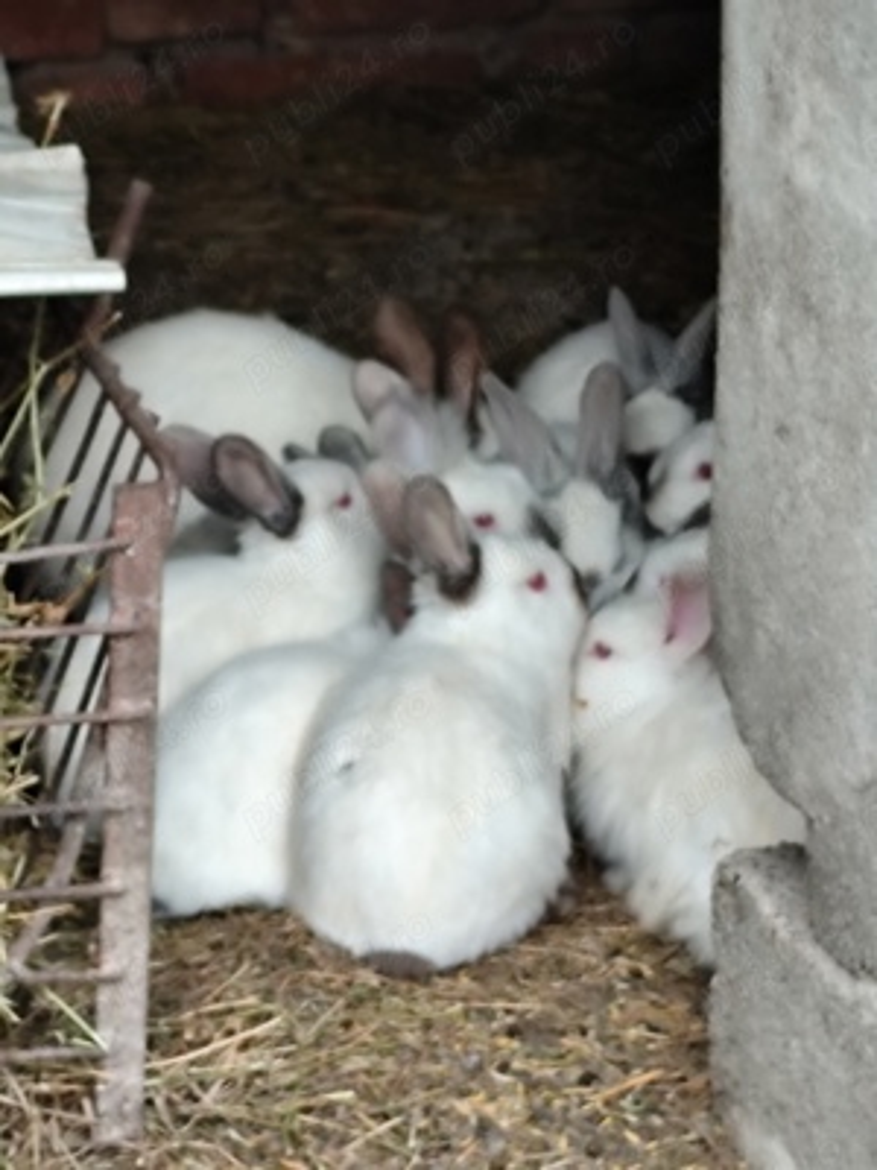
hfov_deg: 9.0
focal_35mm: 165
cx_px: 438
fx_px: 5574
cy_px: 585
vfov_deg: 12.0
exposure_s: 1/50
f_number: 1.65
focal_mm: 6.19
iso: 250
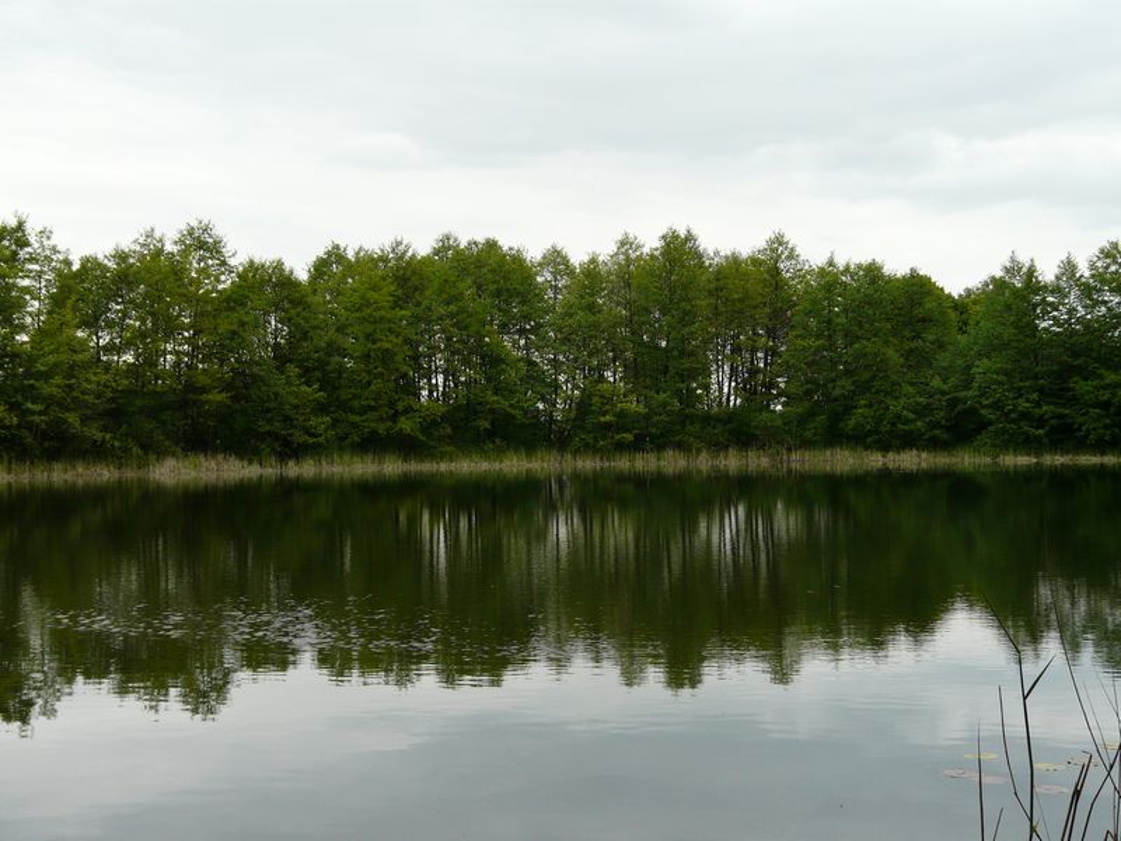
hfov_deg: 36.2
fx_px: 1716
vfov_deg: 27.5
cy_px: 420
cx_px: 560
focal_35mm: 53
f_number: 4
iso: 100
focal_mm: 8.8
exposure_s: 1/250
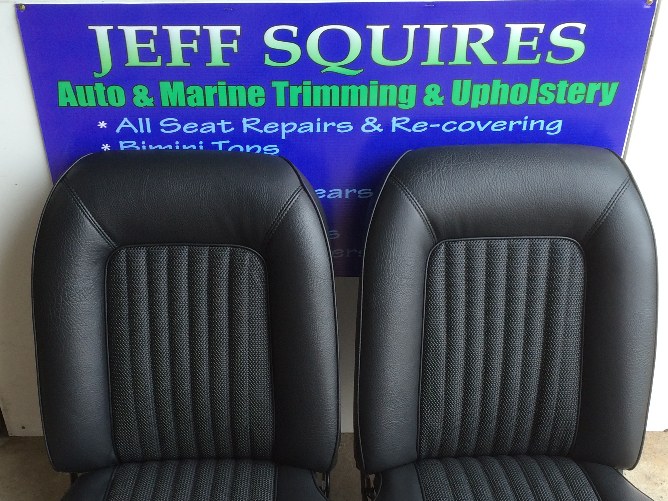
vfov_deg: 29.6
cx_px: 316
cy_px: 397
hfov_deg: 39.6
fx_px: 926
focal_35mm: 48
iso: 40
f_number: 2.2
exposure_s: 1/60
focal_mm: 4.12
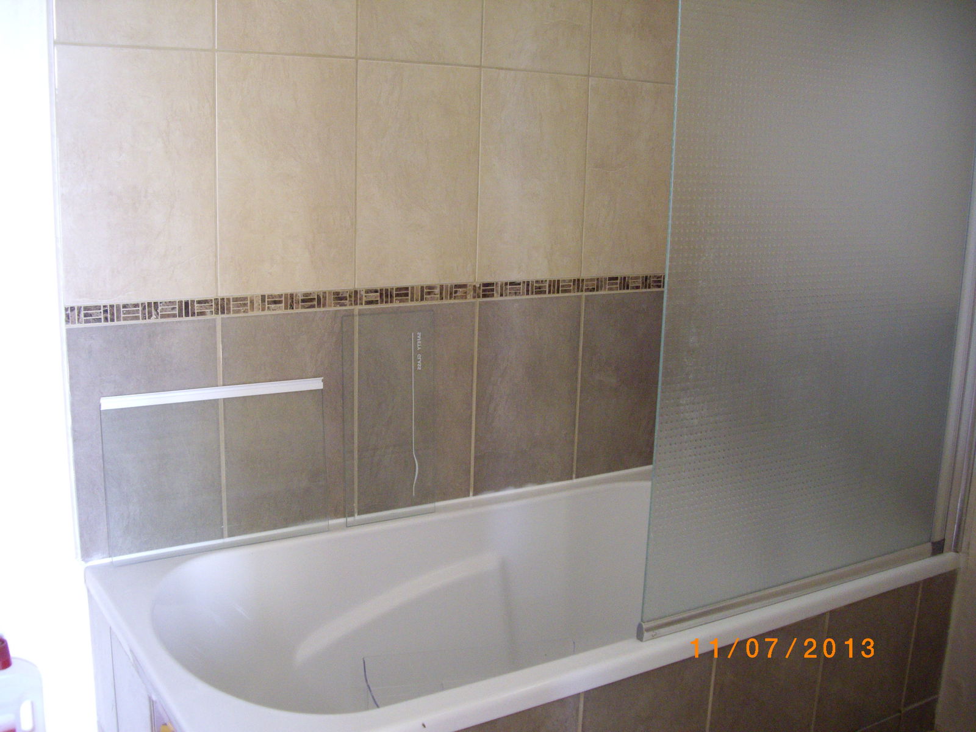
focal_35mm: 38
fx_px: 1071
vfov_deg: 37.7
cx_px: 488
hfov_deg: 49.0
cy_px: 366
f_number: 2.8
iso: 400
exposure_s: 1/30
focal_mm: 7.9
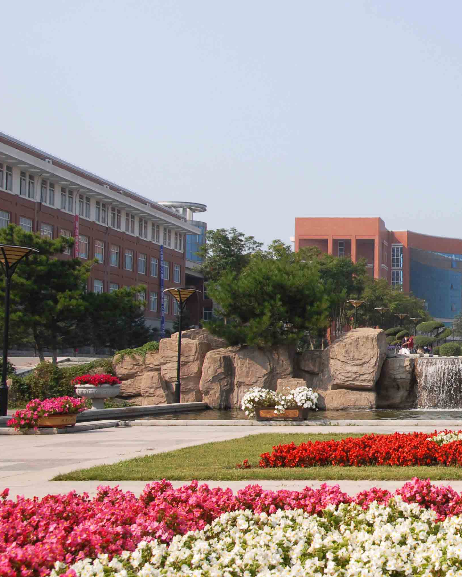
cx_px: 550
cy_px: 276
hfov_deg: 20.5
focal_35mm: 70
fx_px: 1196
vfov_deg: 27.1
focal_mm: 26
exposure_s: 1/320
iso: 200
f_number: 8
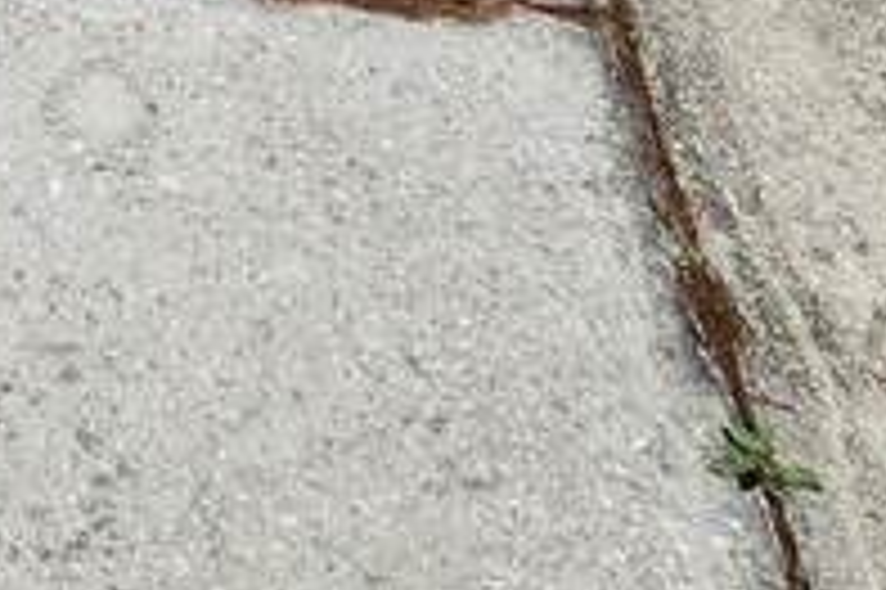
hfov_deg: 27.1
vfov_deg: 13.5
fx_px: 1623
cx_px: -171
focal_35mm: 66
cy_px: -905
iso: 50
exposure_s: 1/2503
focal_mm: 2.2
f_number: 2.2
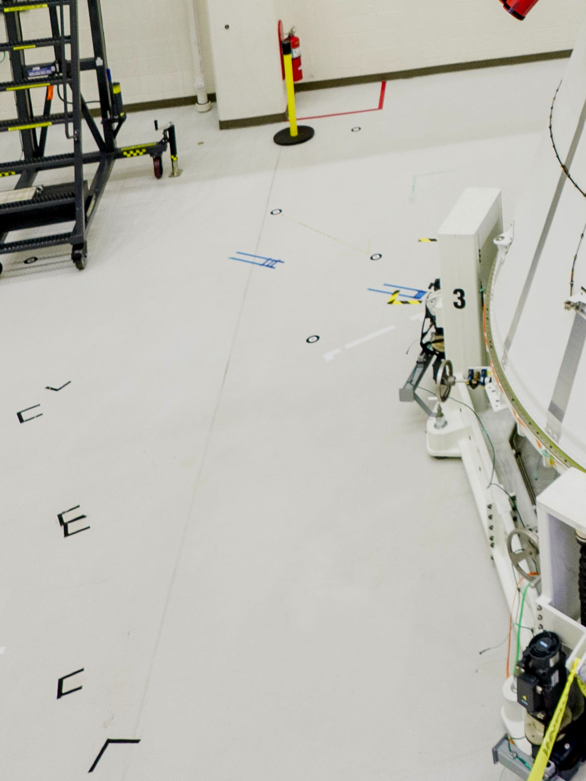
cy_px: -221
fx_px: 1219
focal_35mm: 54
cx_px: 894
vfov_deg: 29.2
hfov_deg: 22.1
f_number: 3.2
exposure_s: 1/160
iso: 800
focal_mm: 14
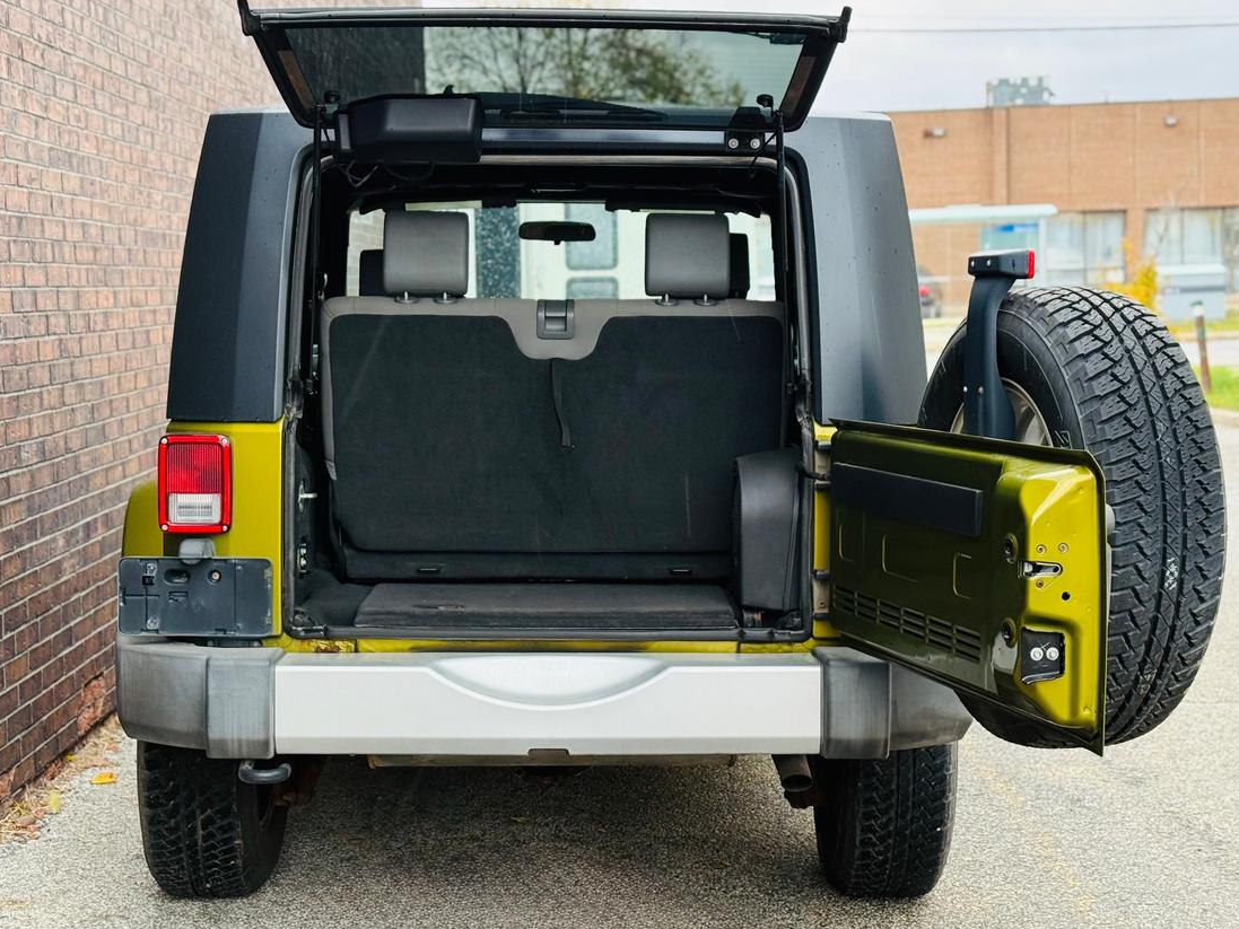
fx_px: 2005
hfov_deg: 34.3
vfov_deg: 26.1
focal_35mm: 56
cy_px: 435
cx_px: 592
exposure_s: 1/62
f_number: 1.78
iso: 125
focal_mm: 6.76
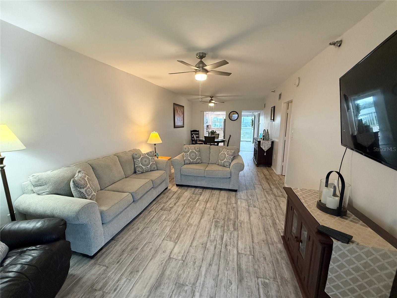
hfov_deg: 102.1
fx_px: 161
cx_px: 198
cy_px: 149
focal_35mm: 14
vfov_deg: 85.7
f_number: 2.2
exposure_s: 1/120
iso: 500
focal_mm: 2.22
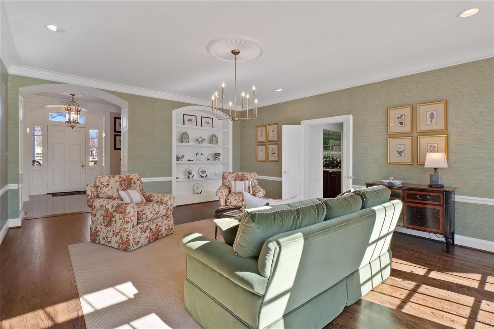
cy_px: 164
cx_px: 247
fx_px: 247
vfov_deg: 67.4
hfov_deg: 90.0
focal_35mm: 18
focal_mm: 9
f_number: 8
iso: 400
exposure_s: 1/15
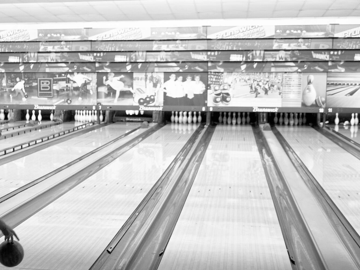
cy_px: 150
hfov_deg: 29.1
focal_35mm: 65
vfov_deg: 22.6
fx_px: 676
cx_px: 64
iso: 3200
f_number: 1.7
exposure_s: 1/250
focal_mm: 18
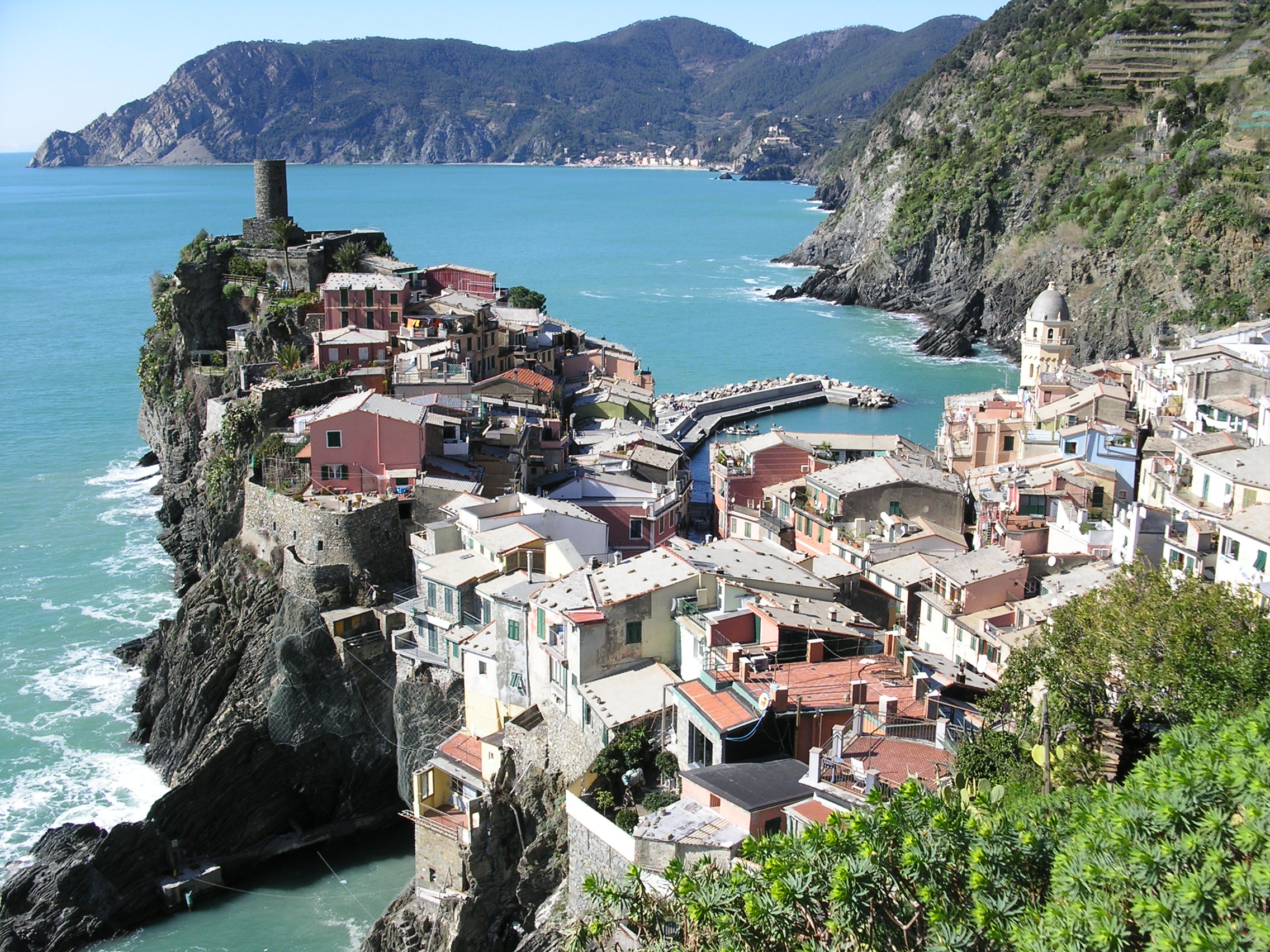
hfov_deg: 49.0
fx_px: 1394
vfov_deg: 37.7
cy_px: 476
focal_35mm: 38
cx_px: 635
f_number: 5.6
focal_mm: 7.8
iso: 100
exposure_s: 1/350
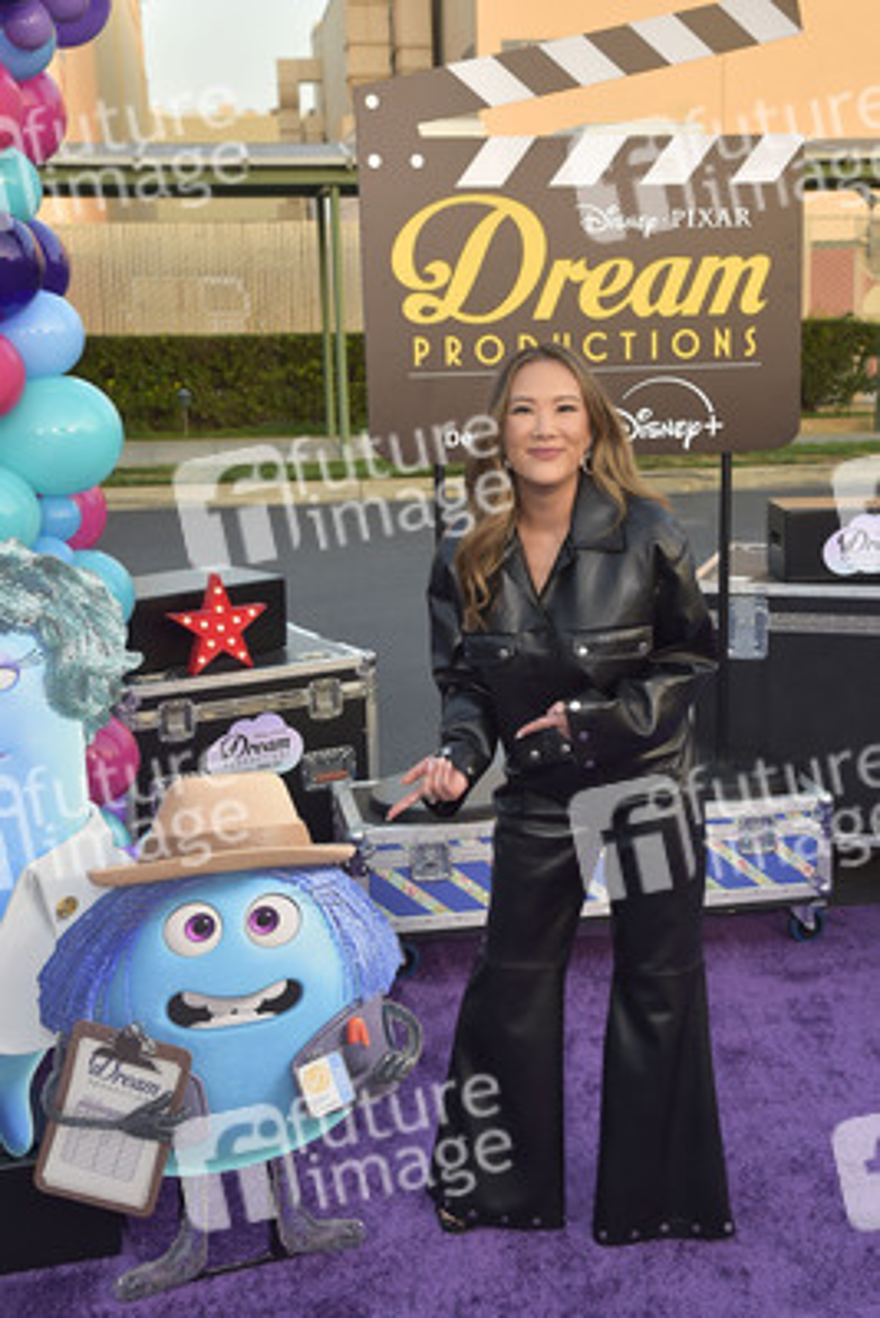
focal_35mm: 38
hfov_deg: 35.1
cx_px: 440
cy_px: 659
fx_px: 1392
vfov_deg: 50.7
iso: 640
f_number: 6.3
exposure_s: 1/250
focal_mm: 38
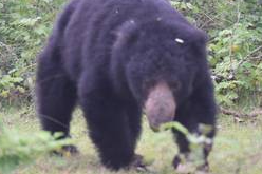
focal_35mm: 1162
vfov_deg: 1.2
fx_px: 8451
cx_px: 137
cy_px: 80
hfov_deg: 1.8
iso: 1000
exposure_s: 1/125
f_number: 6.3
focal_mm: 600
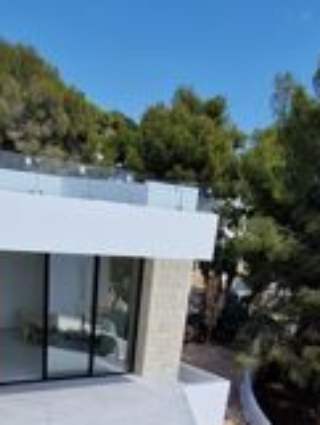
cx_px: 126
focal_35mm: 43
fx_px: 529
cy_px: 562
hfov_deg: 33.5
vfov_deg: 32.2
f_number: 2.2
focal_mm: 2.2
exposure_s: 1/3504
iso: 50
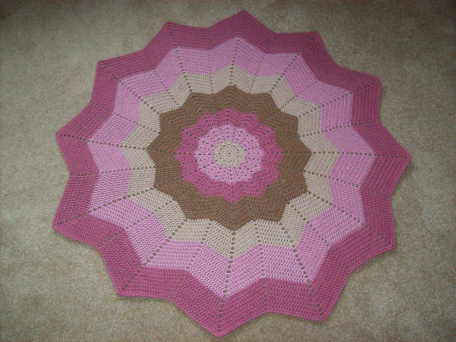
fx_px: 474
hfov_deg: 51.4
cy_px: 171
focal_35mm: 36
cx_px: 228
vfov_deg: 39.6
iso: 400
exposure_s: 1/128
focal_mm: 6
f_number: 2.7
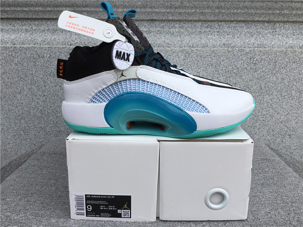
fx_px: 271
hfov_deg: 58.4
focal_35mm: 31
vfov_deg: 45.4
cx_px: 152
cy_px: 114
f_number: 2.4
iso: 25
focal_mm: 3.3
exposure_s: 1/895
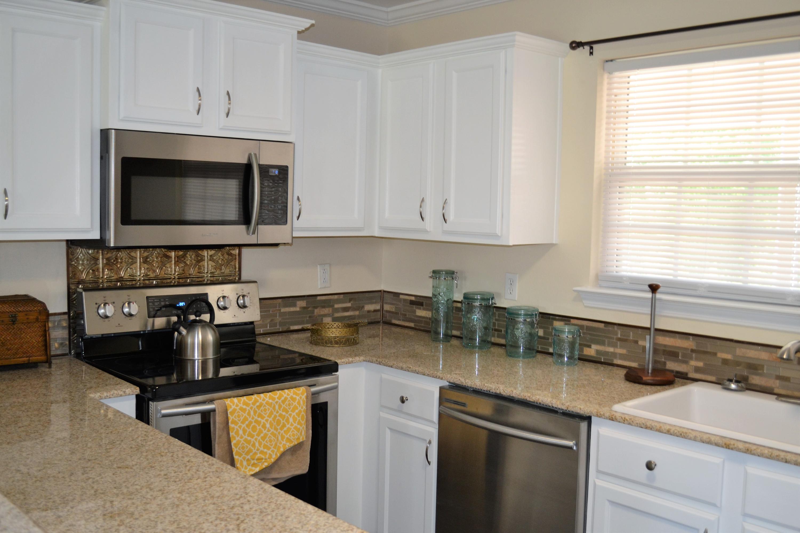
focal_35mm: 36
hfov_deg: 53.1
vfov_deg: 36.9
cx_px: 400
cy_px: 266
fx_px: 800
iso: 560
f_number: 4
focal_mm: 24
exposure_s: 1/60
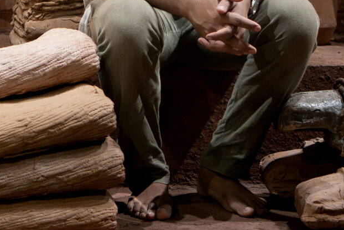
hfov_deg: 14.0
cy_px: -160
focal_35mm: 144
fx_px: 1376
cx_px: -13
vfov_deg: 9.2
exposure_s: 1/400
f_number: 2.5
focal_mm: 35
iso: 2500
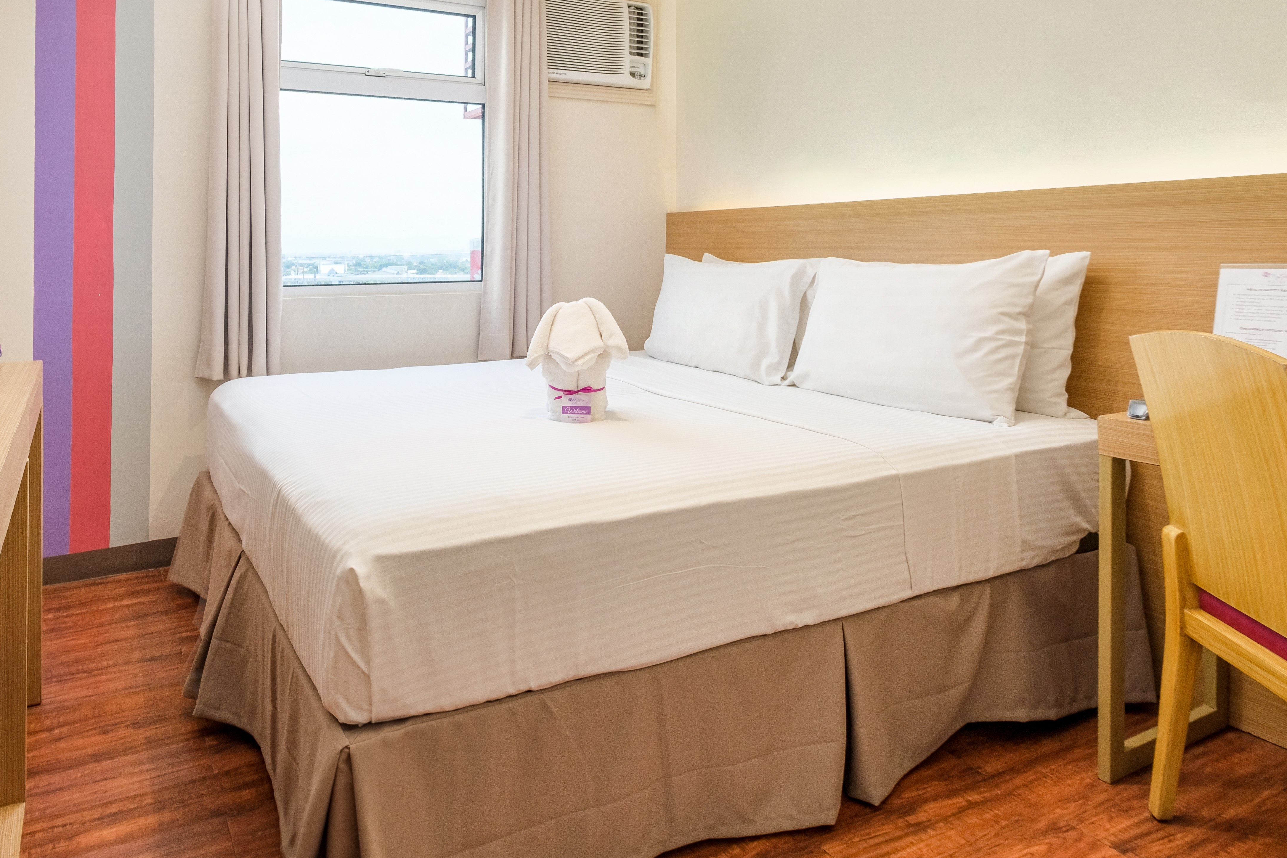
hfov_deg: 73.5
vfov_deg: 52.2
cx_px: 575
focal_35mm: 24
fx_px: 858
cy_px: 290
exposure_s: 1/500
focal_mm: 11.5
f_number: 6.4
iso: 640
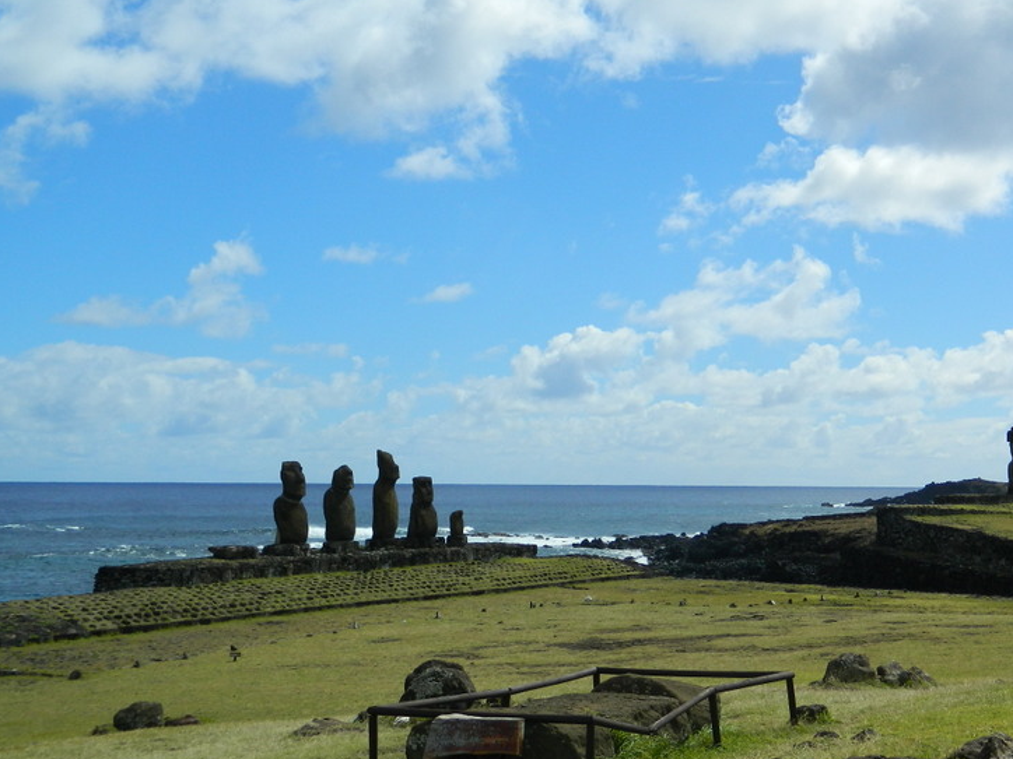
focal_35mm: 58
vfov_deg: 25.2
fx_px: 1697
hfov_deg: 33.0
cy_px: 331
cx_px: 658
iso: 80
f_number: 9.8
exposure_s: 1/200
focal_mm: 7.3
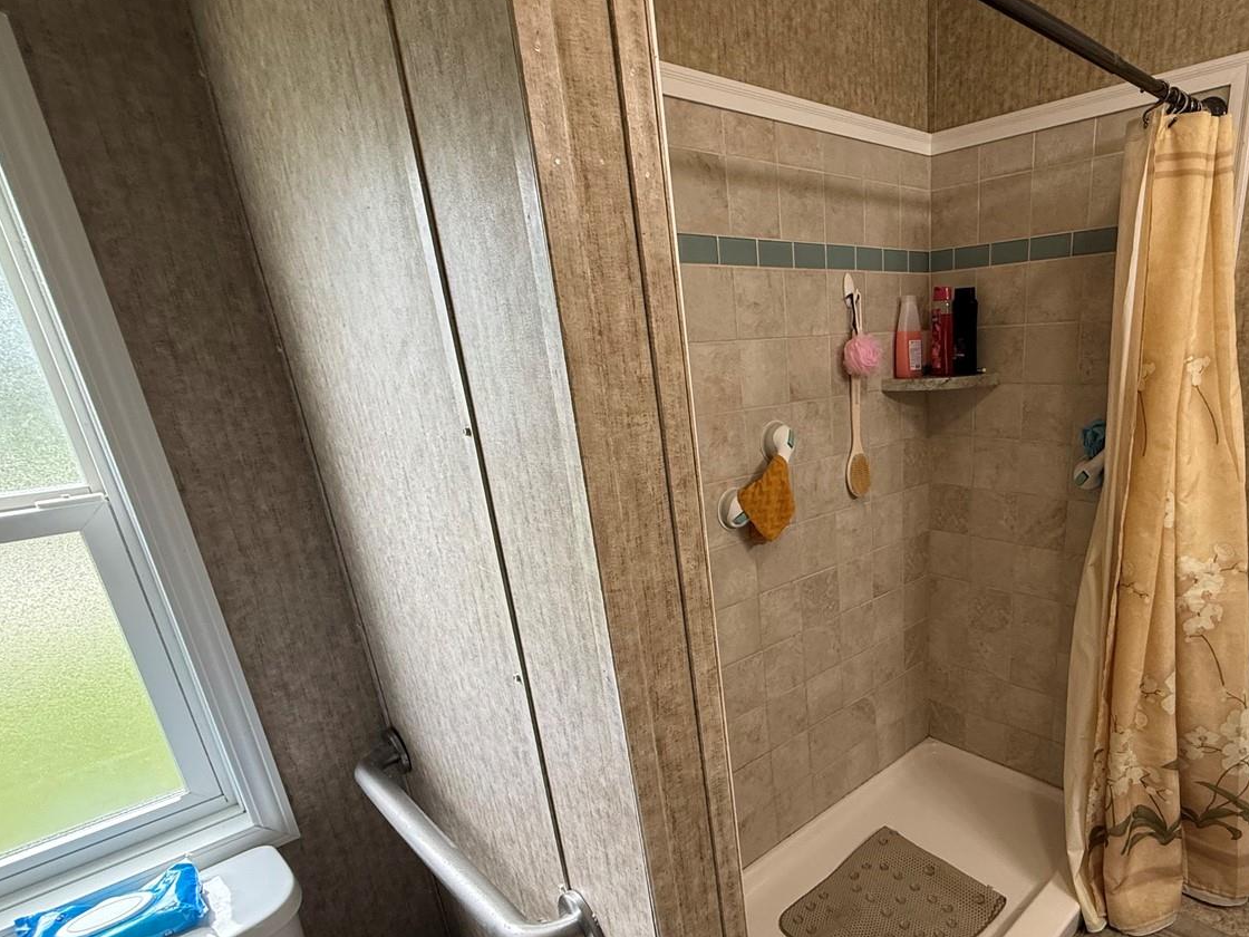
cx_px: 816
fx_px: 722
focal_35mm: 20
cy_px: 590
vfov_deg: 64.9
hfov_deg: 79.5
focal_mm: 2.22
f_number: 2.2
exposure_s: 1/120
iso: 250
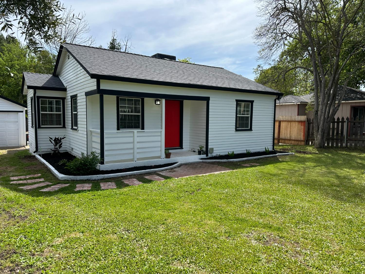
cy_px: 137
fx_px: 253
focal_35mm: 24
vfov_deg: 56.8
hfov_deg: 71.6
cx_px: 182
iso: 80
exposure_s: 1/3155
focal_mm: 6.86
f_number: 1.78
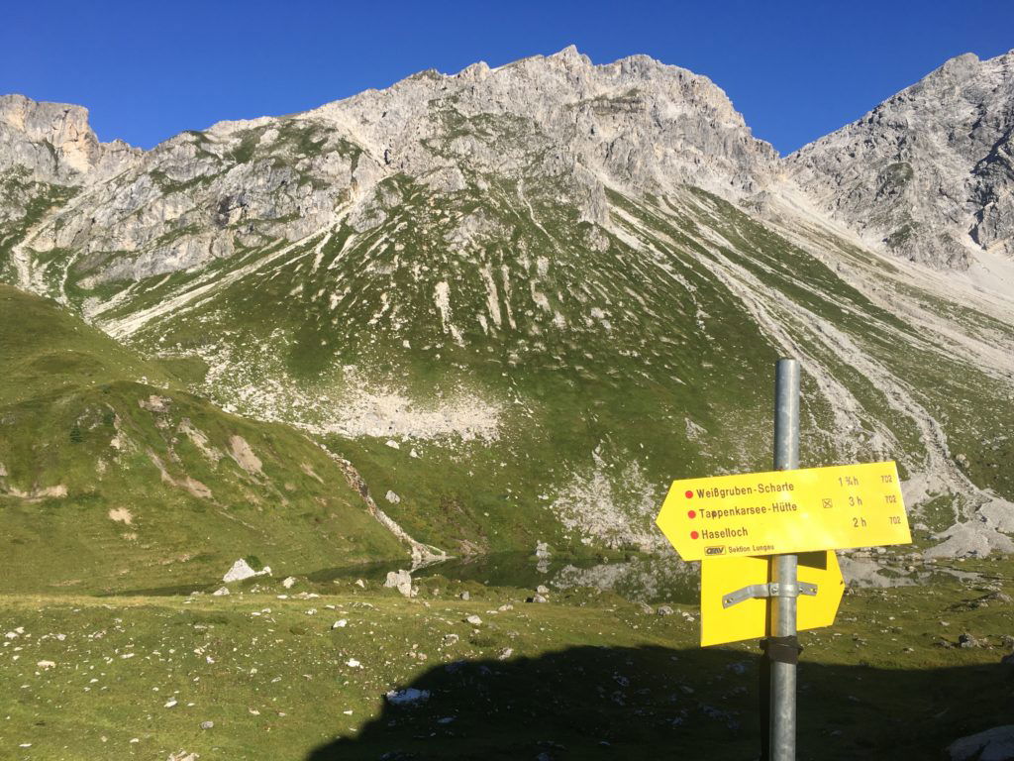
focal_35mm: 29
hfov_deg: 61.7
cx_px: 507
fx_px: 849
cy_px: 380
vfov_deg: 48.2
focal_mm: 4.15
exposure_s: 1/1261
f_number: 2.2
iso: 25
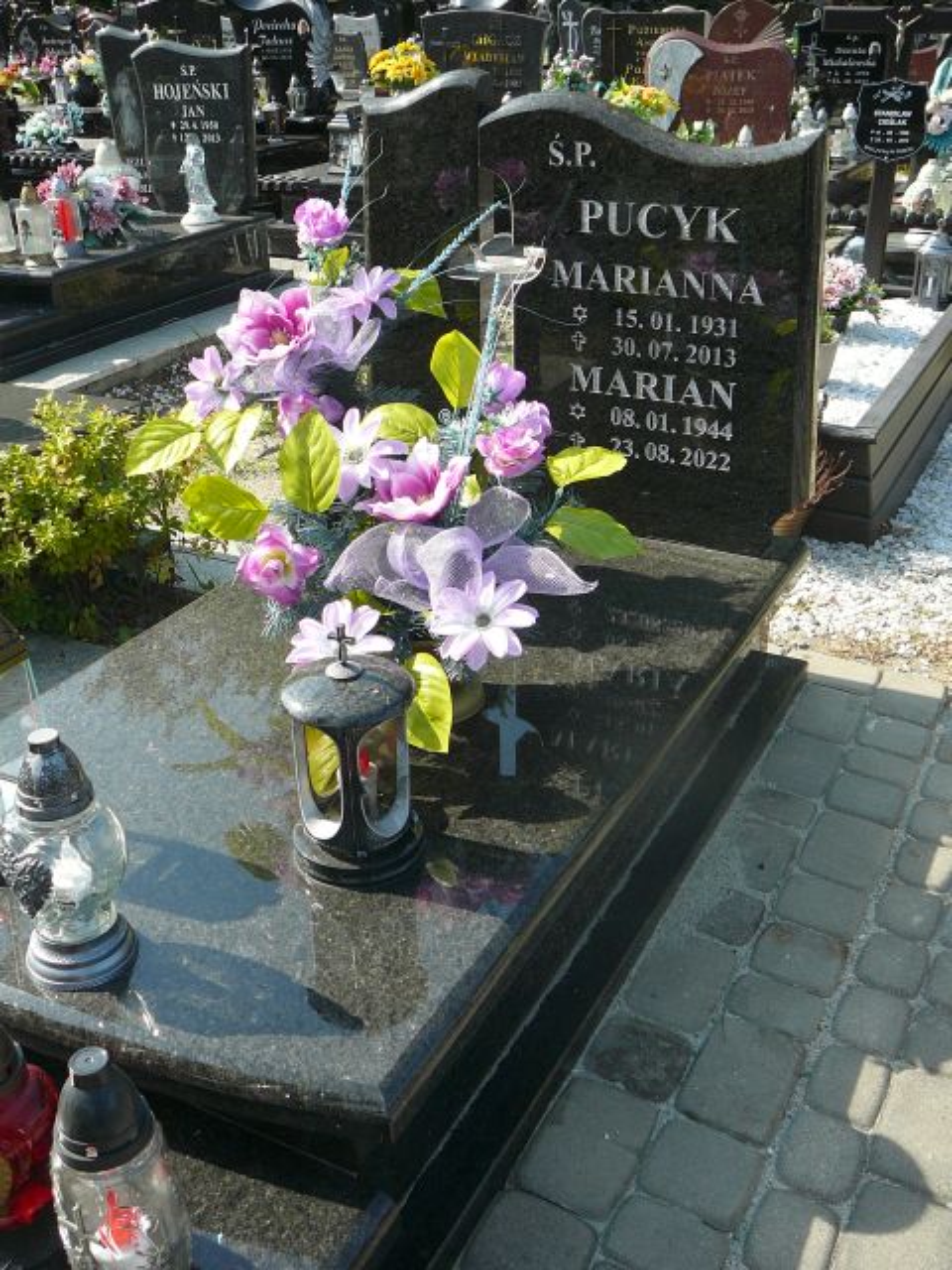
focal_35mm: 35
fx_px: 1283
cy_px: 635
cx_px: 476
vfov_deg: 52.6
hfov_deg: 40.7
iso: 80
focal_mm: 5.2
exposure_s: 1/500
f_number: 2.8
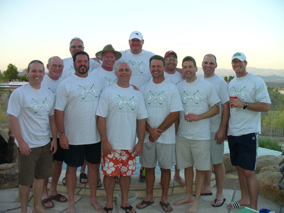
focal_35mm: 37
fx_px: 304
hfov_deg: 50.1
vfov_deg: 38.7
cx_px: 142
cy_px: 106
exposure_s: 1/80
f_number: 2.8
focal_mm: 6.1
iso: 80
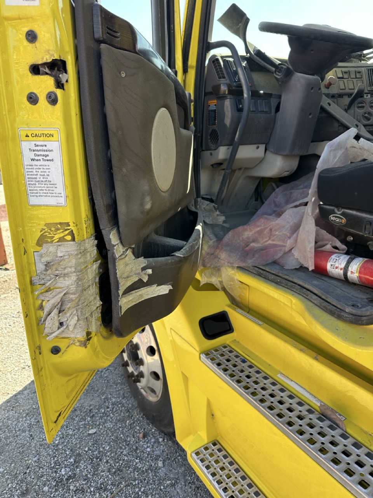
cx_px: 186
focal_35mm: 24
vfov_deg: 71.6
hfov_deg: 56.8
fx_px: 345
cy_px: 249
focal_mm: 6.86
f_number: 1.78
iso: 80
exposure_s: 1/491
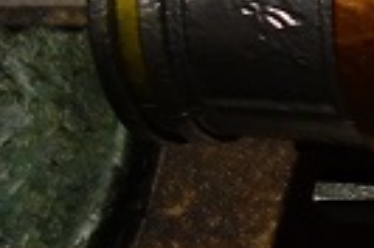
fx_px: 2239
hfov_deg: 8.0
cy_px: -11
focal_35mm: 216
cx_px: 1173
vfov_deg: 6.3
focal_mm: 10.4
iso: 400
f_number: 1.8
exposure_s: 1/30
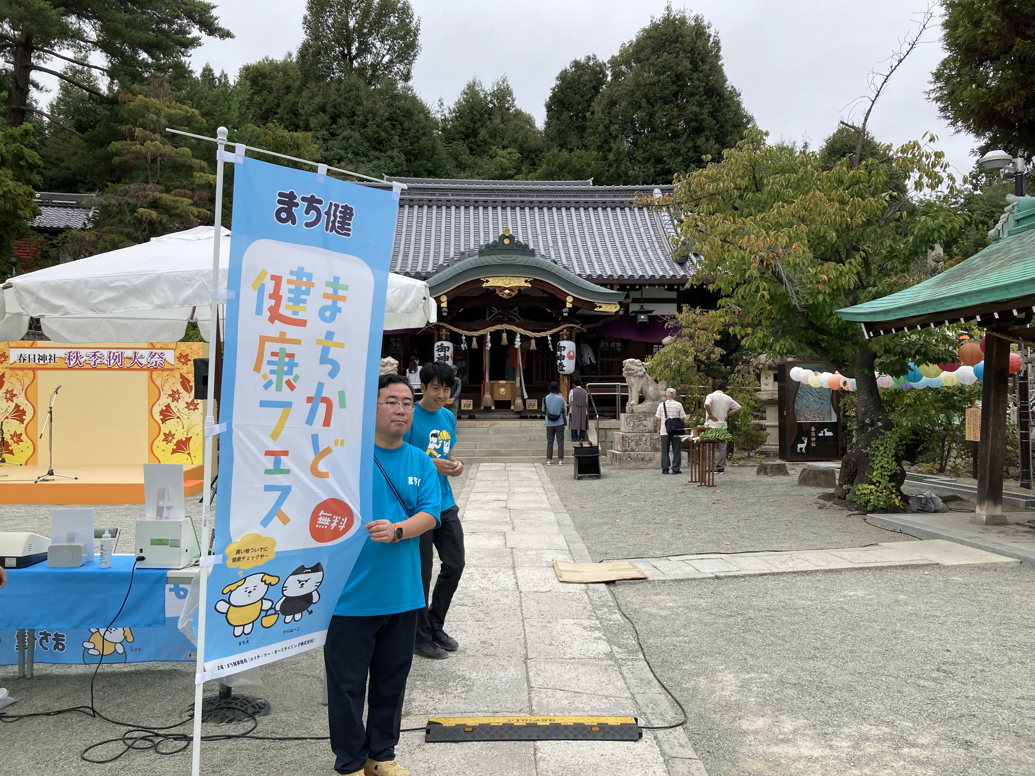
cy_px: 388
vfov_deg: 49.7
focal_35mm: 28
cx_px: 518
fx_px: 837
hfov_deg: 63.4
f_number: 1.8
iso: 20
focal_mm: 3.99
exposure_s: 1/762
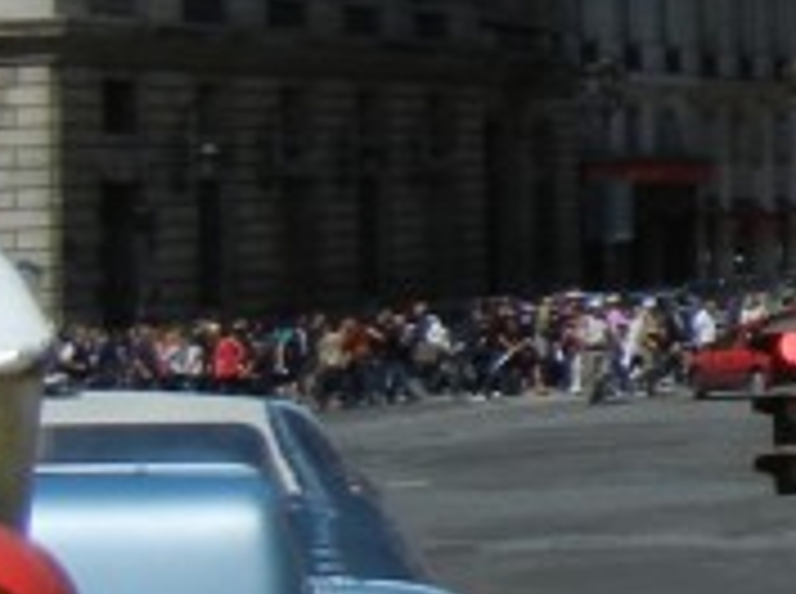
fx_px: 3993
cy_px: -153
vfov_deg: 8.4
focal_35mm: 174
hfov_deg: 9.5
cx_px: 2163
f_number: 7
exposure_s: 1/794
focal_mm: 5.4
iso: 160
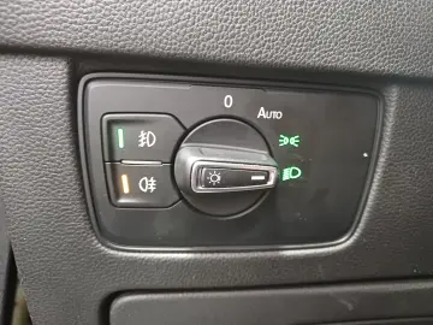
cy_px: 162
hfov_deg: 69.4
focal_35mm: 25
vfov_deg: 54.9
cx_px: 216
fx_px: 313
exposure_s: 1/20
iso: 1250
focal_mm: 4.65
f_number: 1.8
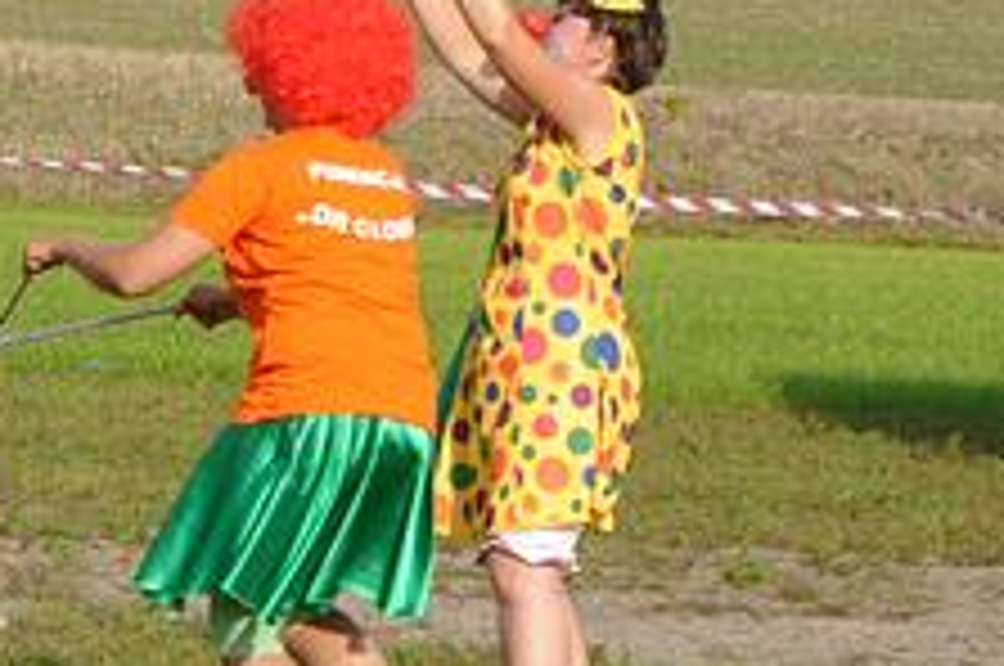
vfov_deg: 4.8
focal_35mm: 286
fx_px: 7965
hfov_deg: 7.1
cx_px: -509
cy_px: 290
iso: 400
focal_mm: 50
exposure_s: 1/400
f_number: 11
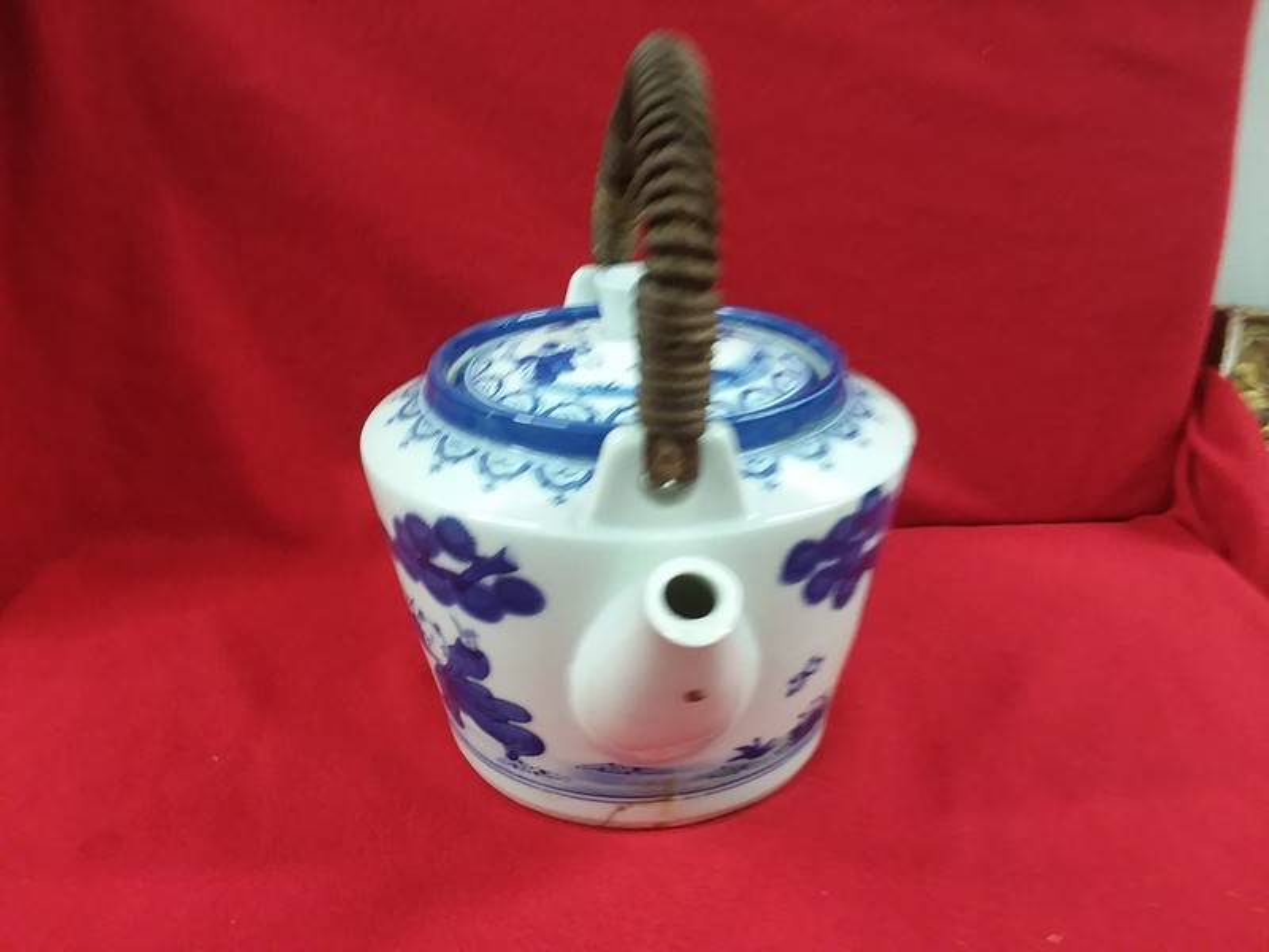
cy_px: 476
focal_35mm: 29
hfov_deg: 61.7
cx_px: 634
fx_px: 1063
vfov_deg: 48.2
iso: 160
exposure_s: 1/24
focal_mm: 2.47
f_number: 1.9
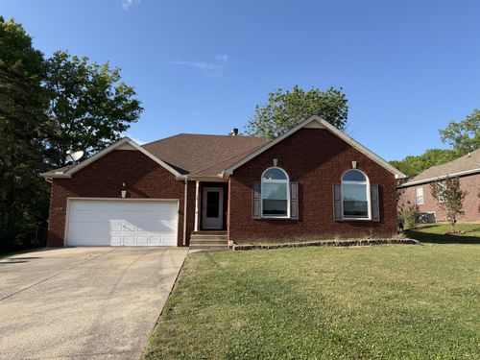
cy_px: 180
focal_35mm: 24
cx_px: 240
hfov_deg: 71.6
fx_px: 333
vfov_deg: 56.8
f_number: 1.78
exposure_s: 1/2907
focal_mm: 6.76
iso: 80
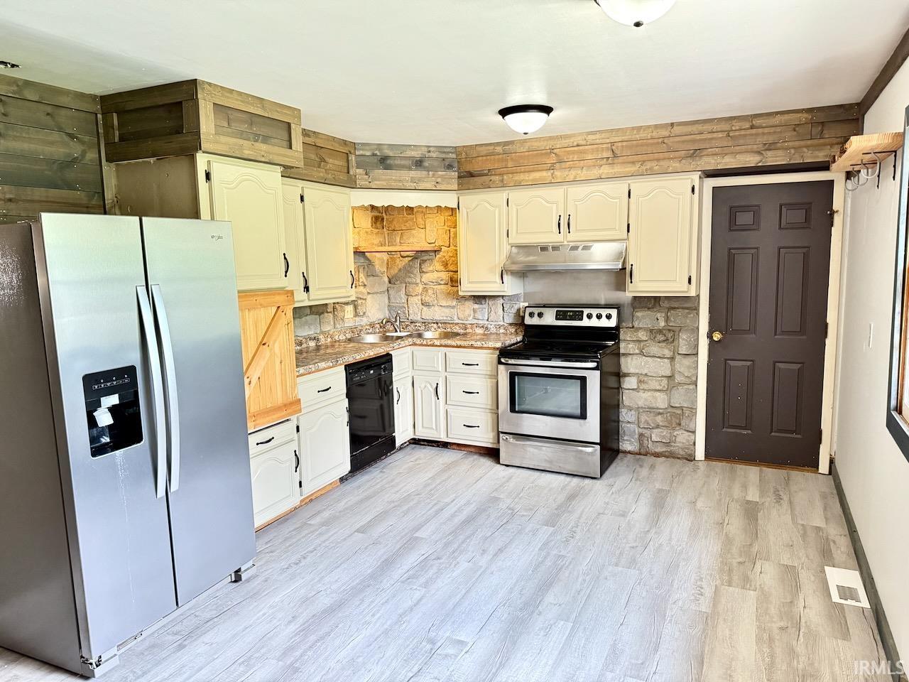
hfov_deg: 71.6
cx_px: 454
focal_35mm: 24
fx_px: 630
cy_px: 341
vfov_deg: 56.8
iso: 640
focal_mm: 6.76
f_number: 1.78
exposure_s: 1/40
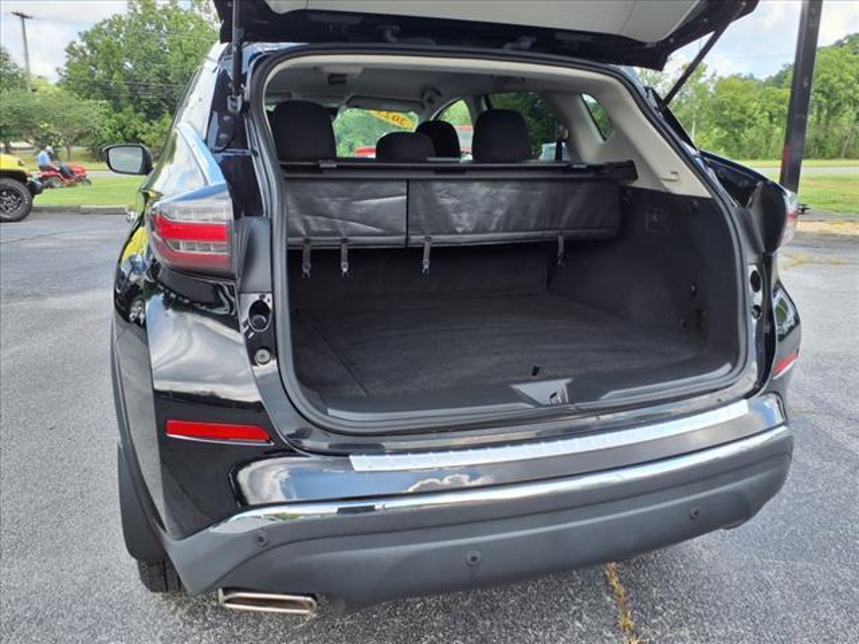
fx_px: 670
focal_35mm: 27
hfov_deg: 65.3
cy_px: 322
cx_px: 430
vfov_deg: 51.4
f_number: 1.9
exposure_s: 1/323
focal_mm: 3.58
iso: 40
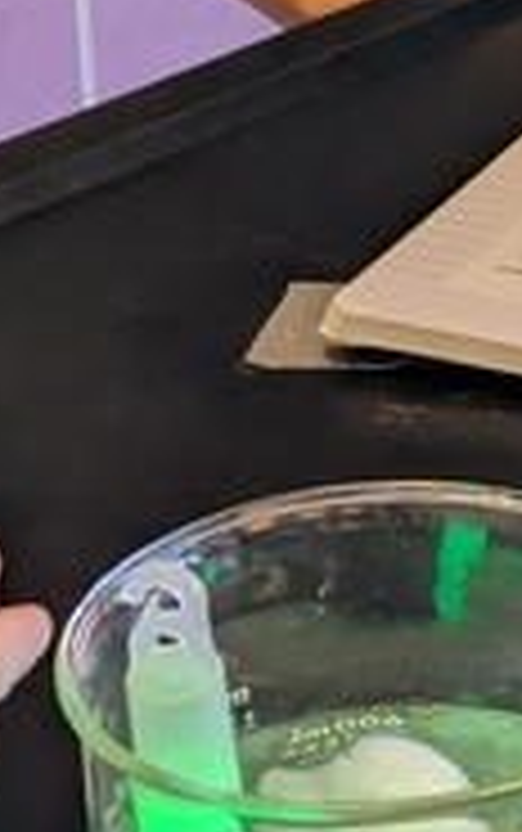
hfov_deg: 8.0
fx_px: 3588
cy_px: 45
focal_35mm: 158
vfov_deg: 13.1
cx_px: 972
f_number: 1.73
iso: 134
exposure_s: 1/120
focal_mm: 4.38
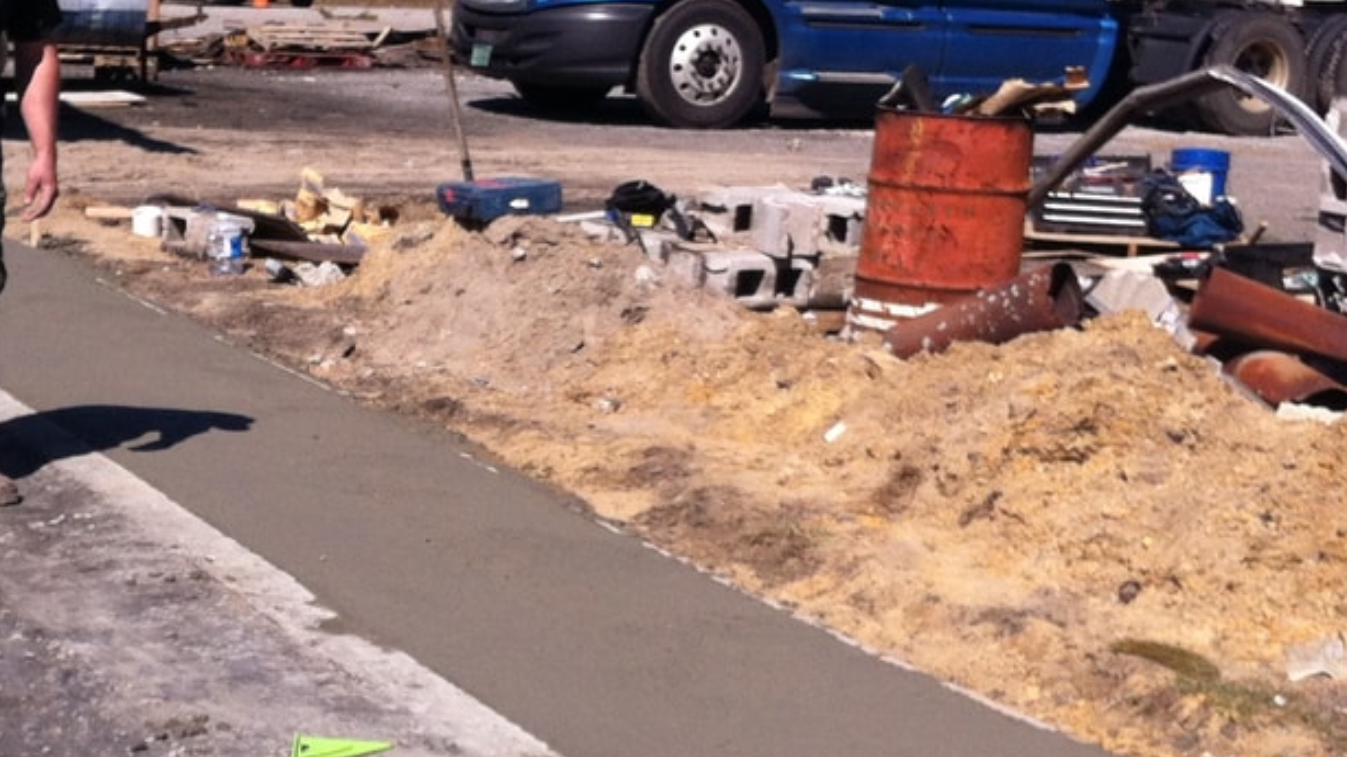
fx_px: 2964
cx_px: 420
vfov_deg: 14.5
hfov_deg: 25.4
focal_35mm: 83
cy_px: 531
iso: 80
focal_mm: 3.85
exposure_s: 1/1508
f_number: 2.8
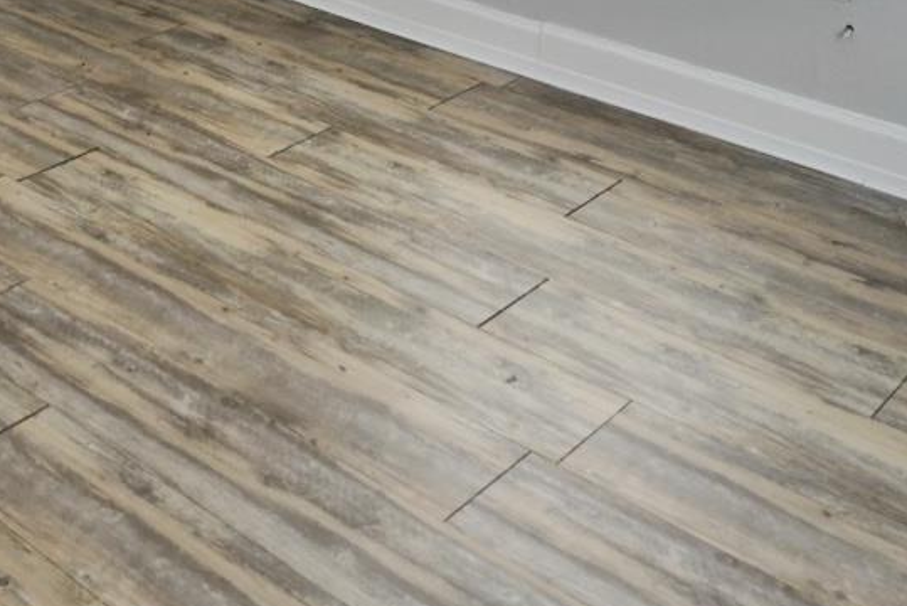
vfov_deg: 20.8
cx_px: 35
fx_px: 1512
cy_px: -157
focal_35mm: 60
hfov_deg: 31.3
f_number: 4
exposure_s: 1/160
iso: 1000
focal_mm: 20
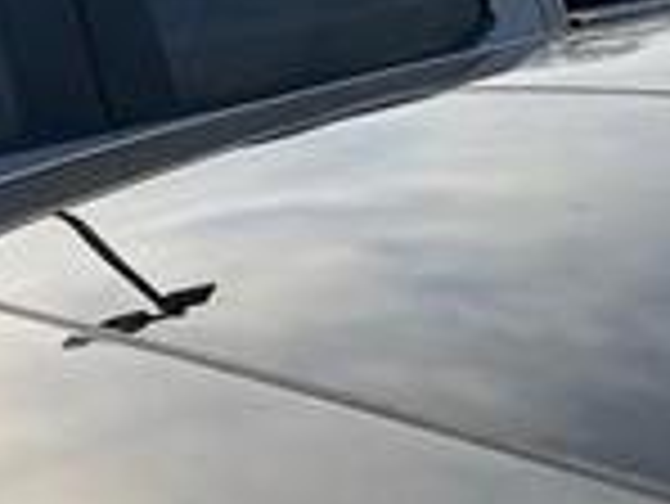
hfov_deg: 20.6
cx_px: 836
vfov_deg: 16.6
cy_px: 81
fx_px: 1705
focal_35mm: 88
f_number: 1.5
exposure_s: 1/1779
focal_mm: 5.7
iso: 50
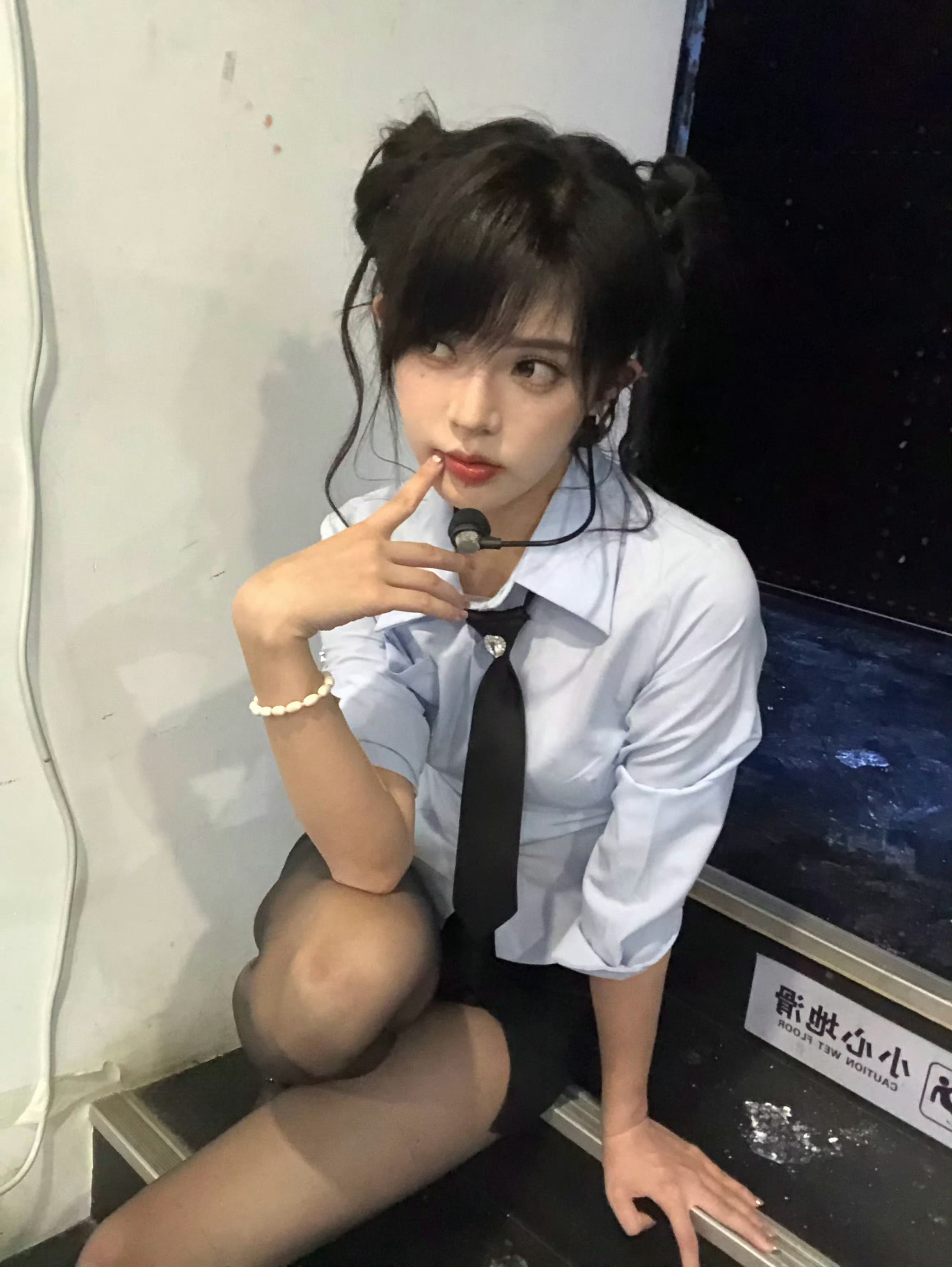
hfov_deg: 44.2
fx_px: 1172
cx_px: 476
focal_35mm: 32
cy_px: 634
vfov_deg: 56.8
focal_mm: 2.87
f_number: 2.2
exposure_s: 1/33
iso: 640
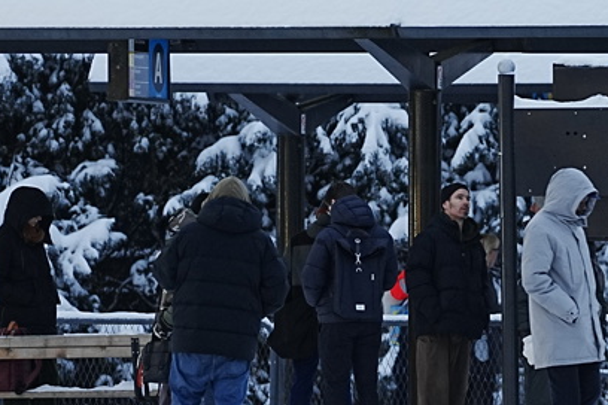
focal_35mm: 667
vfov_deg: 2.1
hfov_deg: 3.1
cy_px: 91
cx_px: 736
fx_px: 11264
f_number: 2.8
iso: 500
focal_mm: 200
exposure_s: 1/80
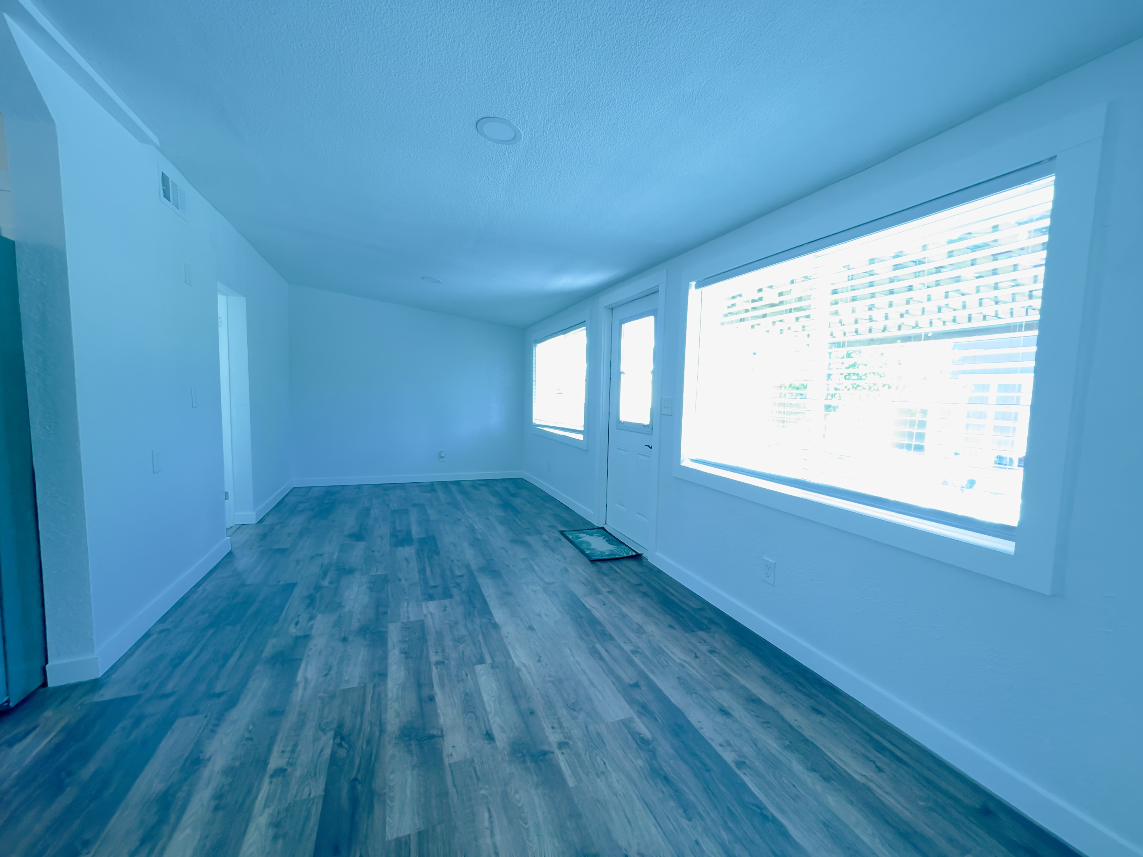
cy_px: 428
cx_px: 572
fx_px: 429
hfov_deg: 106.2
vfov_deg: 89.9
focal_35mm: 13
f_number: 2.4
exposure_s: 1/30
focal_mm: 1.54
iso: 1600
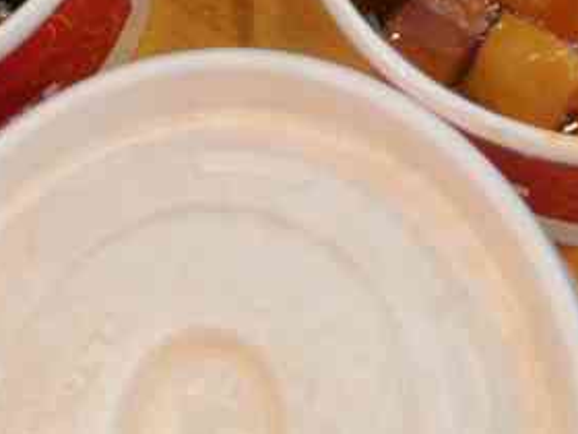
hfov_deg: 21.8
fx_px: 1503
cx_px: 266
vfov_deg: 13.4
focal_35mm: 90
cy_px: -509
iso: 80
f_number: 1.8
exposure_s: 1/50
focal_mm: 3.95
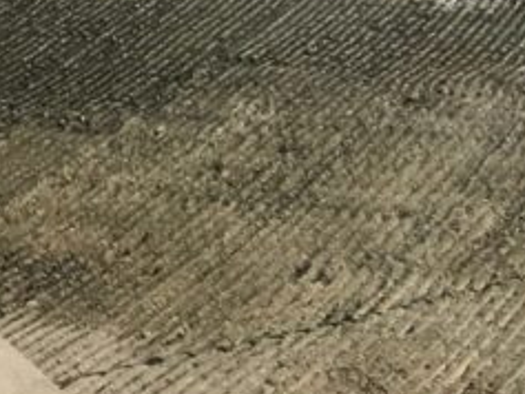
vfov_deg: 8.9
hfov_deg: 13.0
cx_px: 2
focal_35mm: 150
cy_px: -573
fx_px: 2276
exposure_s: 1/3497
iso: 25
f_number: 2.2
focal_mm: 4.15
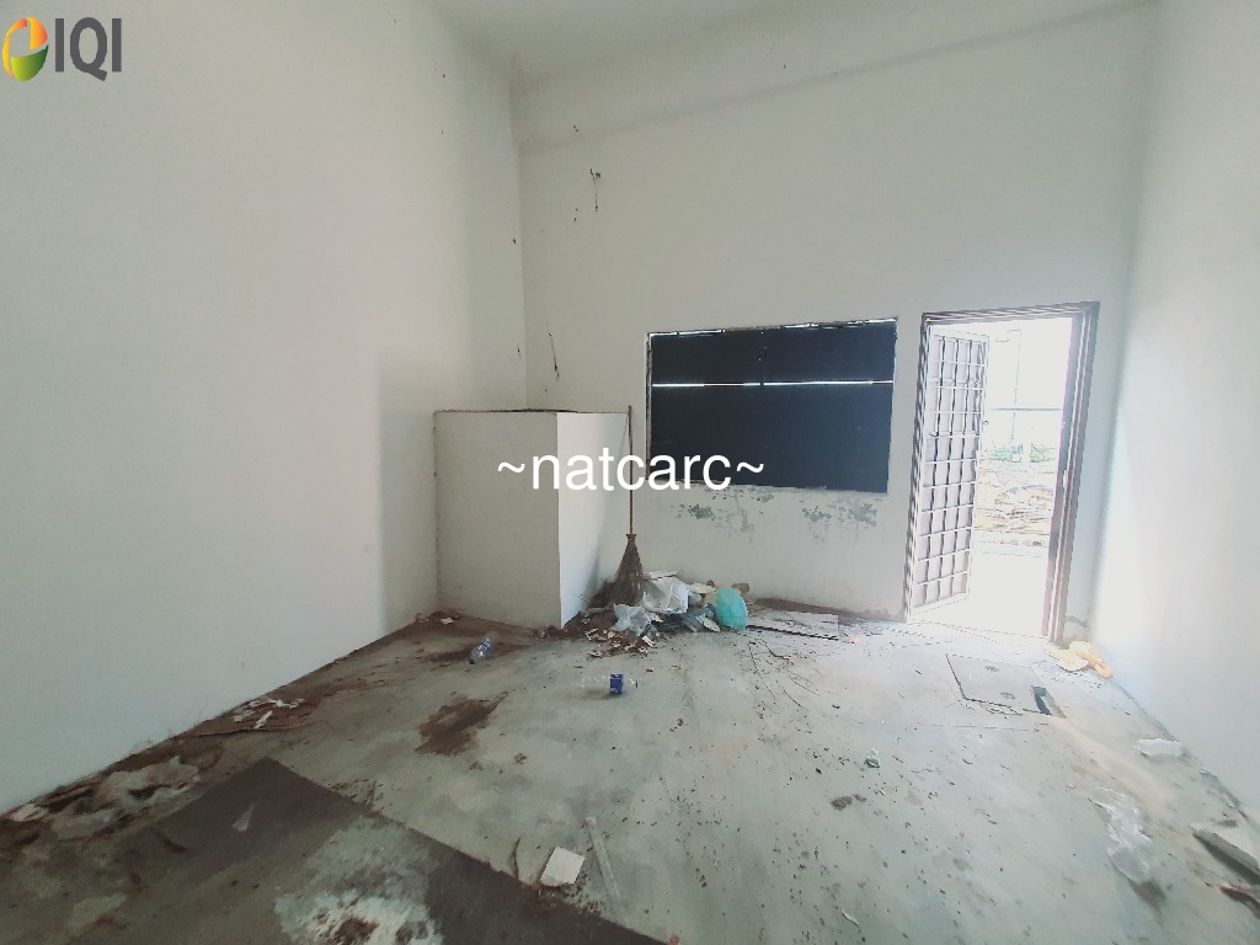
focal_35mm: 13
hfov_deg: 106.2
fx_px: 473
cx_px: 630
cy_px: 472
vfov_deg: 89.9
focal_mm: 1.8
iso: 125
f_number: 2.2
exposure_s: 1/50
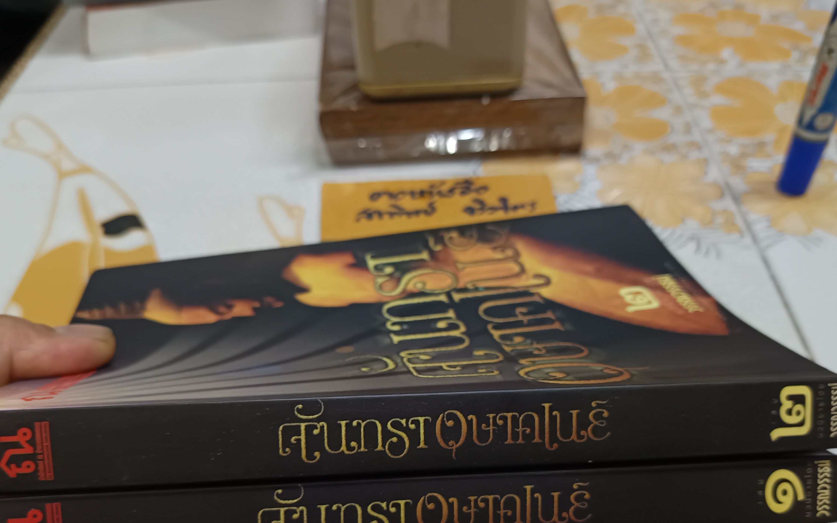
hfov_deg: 58.1
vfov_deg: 37.3
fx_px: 753
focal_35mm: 33
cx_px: 424
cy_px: 394
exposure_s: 1/33.3
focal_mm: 5.31
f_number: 1.7
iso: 1075
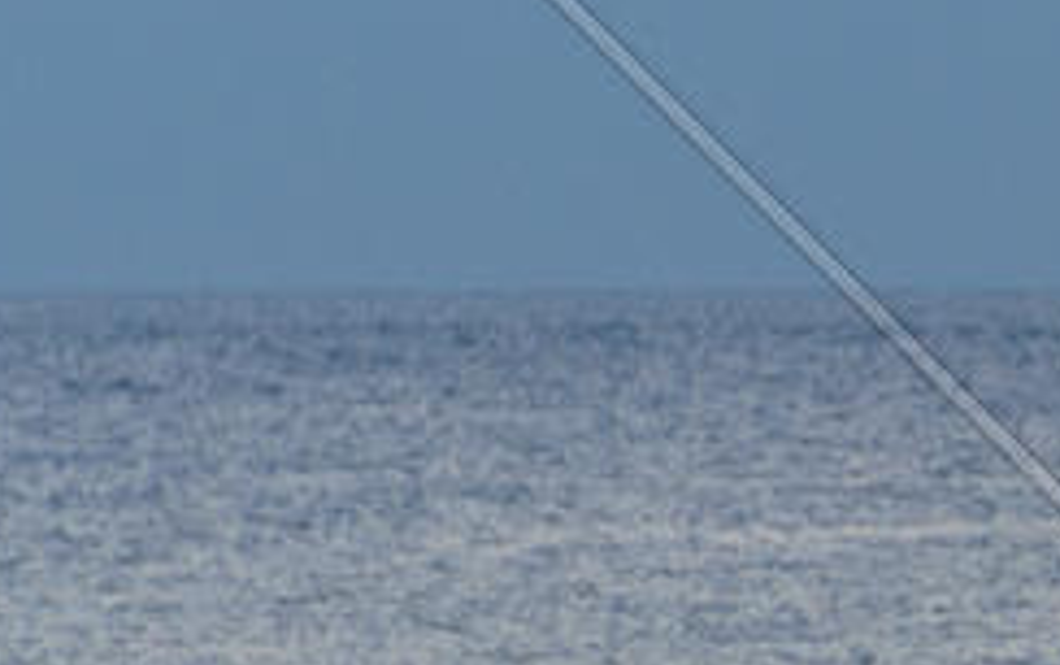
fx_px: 47479
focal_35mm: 1642
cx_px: 1703
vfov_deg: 0.8
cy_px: 1143
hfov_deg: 1.3
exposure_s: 1/20
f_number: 5.6
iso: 640
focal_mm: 300
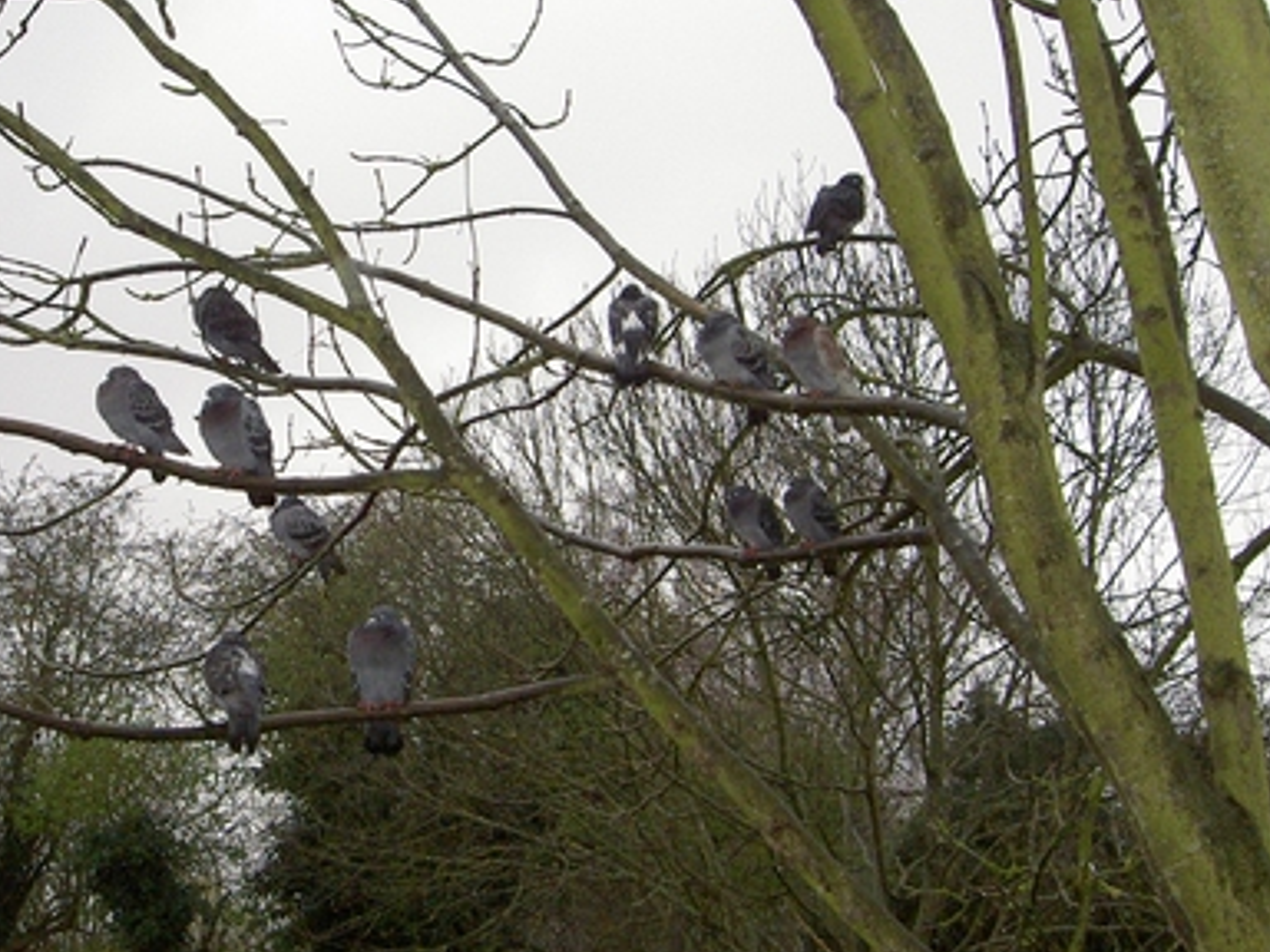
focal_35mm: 61
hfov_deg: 31.1
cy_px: 466
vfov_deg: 24.0
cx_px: 318
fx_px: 2238
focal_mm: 8
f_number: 4.7
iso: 200
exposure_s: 1/250
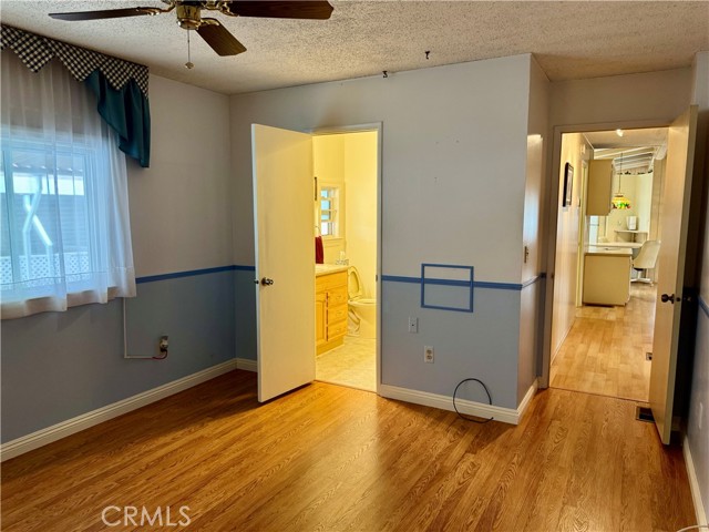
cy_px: 266
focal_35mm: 24
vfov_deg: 56.8
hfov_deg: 71.6
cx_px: 354
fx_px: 492
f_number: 1.78
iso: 250
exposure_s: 1/60
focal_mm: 6.76
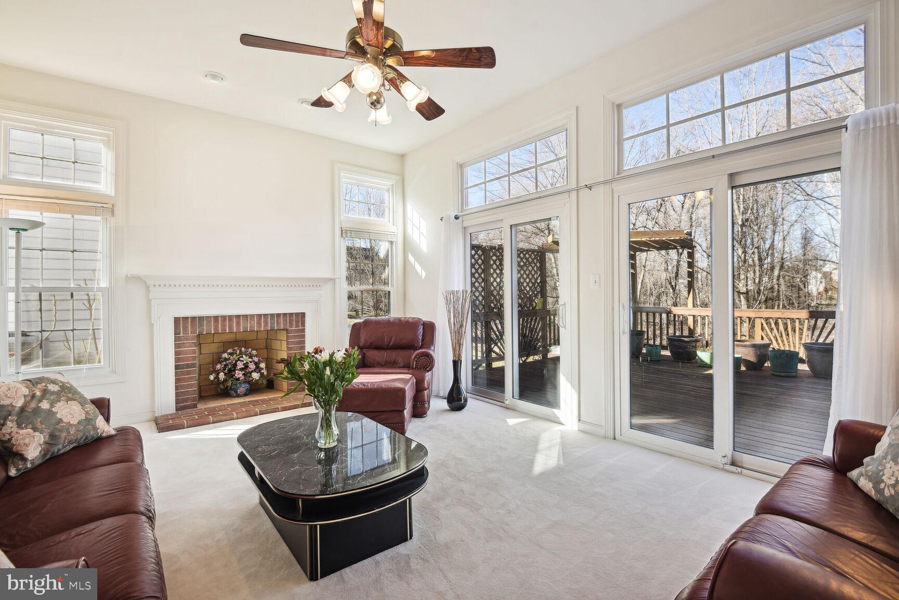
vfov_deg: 73.7
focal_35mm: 16
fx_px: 400
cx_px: 450
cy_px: 300
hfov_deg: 96.7
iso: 400
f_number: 8
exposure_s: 1/50
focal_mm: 16
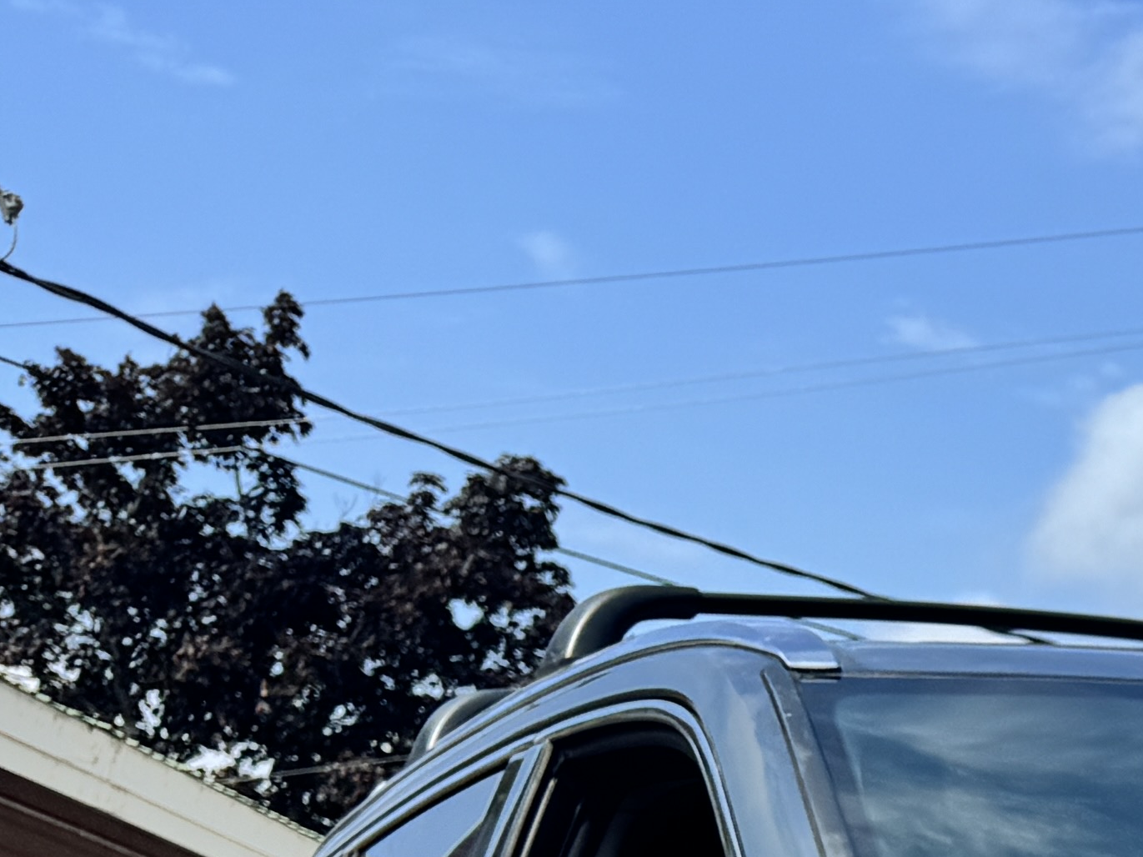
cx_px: 1968
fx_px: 3302
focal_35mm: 100
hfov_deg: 16.8
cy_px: 1781
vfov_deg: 12.7
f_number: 1.78
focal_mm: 6.76
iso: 80
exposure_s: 1/4950
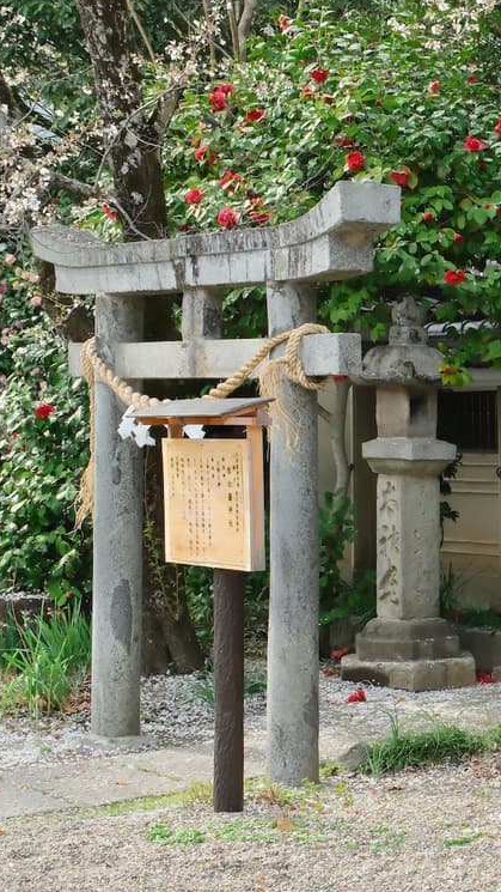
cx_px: 845
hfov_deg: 13.9
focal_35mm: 79
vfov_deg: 26.8
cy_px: 510
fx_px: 1866
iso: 800
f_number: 8
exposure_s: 1/250
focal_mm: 26.2
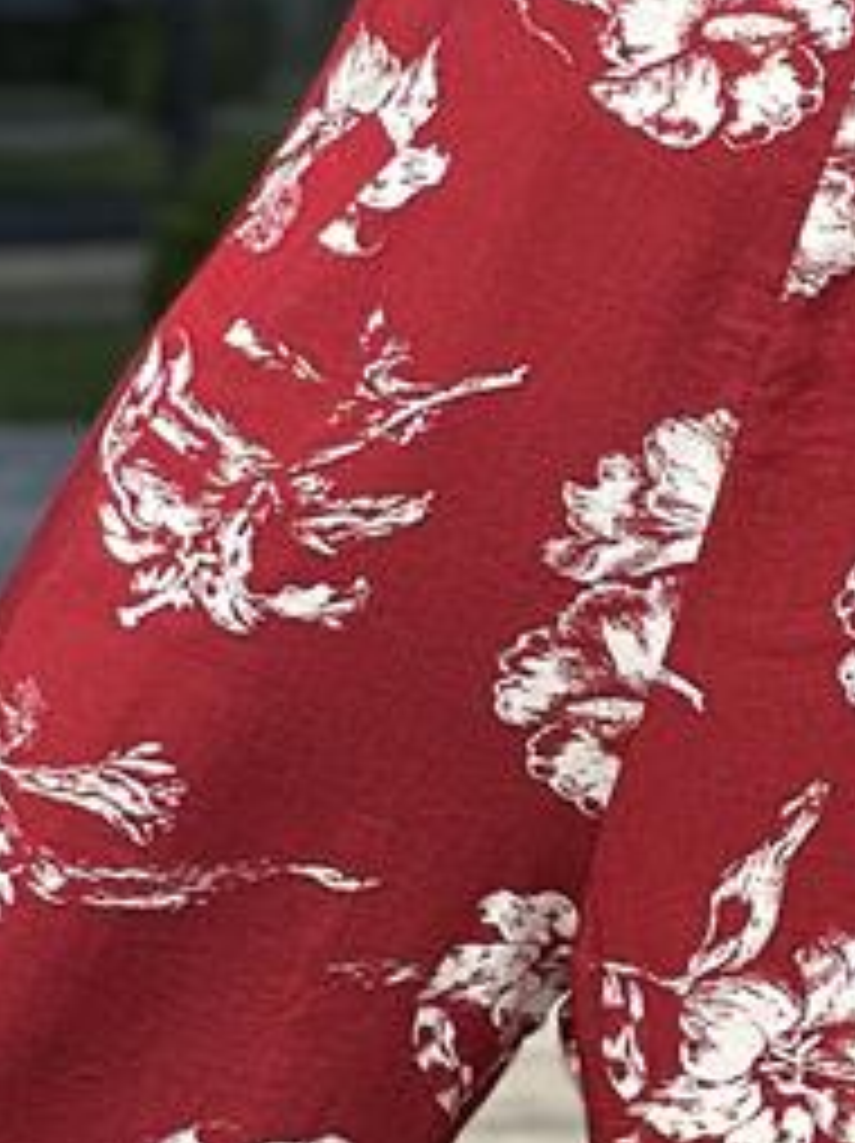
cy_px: 502
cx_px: 446
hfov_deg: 5.9
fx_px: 8313
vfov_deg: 7.9
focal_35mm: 252
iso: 100
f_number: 1.78
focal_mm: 6.86
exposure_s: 1/4184
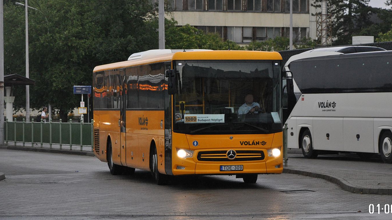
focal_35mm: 160
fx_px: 1663
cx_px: 202
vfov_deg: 7.6
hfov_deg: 13.4
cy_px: 89
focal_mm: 98
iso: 1600
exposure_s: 1/400
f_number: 5.6
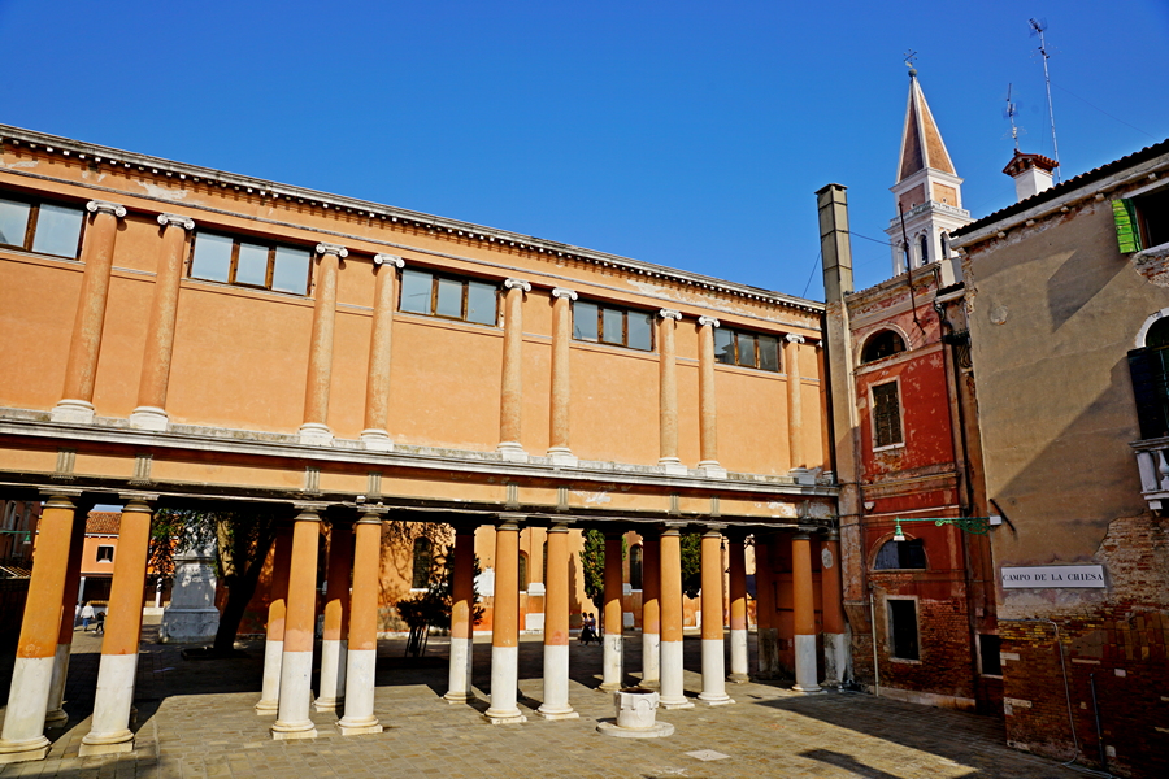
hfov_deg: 73.7
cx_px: 584
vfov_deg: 53.1
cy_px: 390
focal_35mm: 24
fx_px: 779
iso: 100
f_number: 10
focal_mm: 24
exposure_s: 1/200
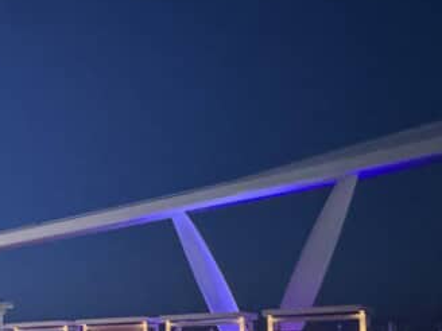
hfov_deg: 27.3
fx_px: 600
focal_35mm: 47
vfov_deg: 28.7
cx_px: -229
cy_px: 342
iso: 1000
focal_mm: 2.2
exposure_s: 1/49
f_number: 2.2
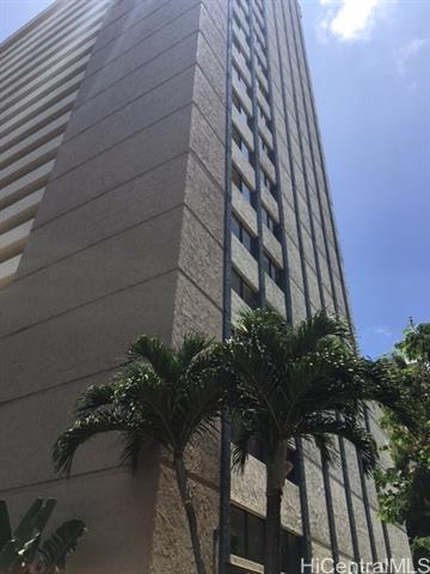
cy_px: 287
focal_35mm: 29
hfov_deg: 48.2
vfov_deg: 61.7
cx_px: 215
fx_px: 480
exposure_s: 1/1832
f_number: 2.2
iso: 25
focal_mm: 4.15
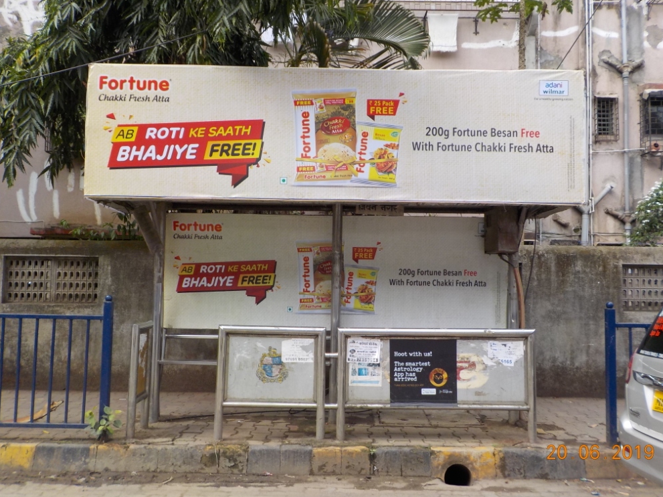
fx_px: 594
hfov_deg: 58.3
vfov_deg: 45.4
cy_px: 248
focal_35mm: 31
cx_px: 341
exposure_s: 1/250
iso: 125
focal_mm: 4.1
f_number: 3.3
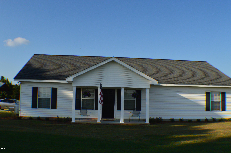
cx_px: 116
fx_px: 269
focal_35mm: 42
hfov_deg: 46.4
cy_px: 76
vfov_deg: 31.8
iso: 400
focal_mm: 28
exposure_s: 1/320
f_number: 11
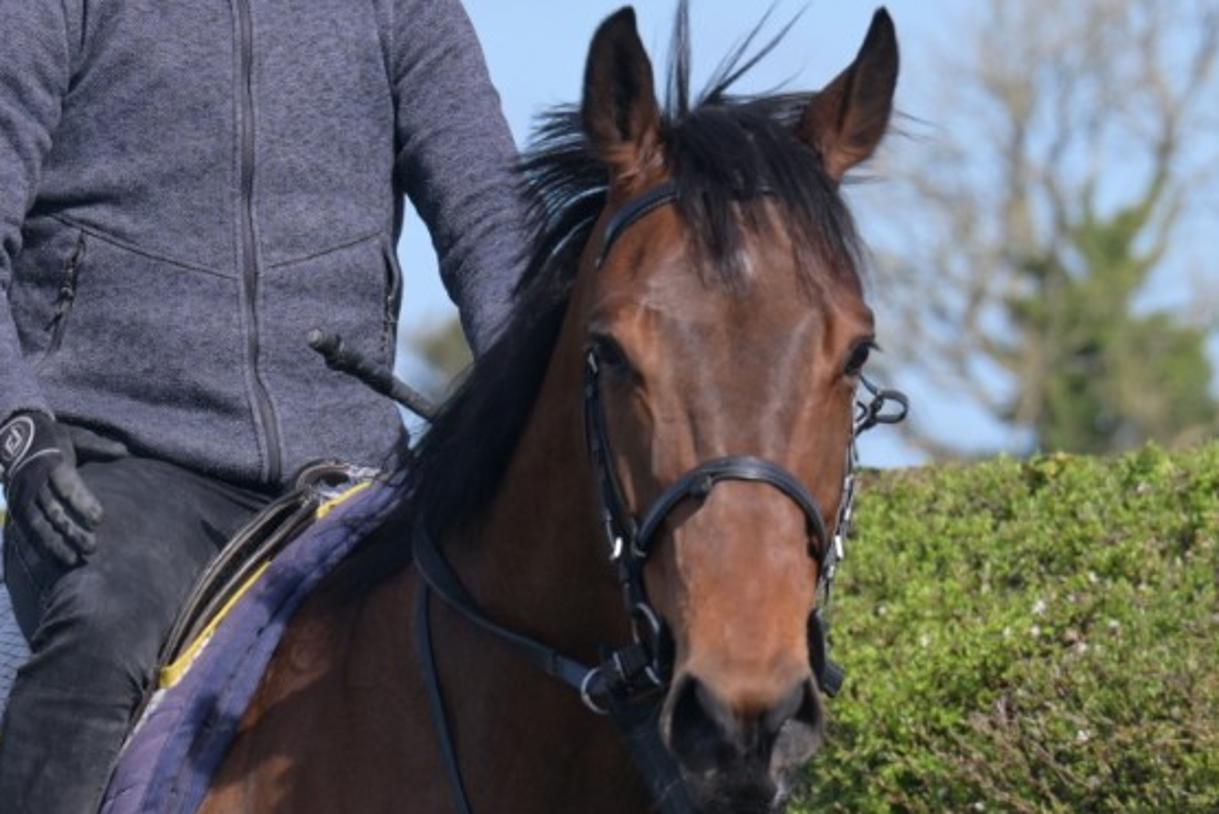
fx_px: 17375
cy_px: 329
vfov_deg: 2.7
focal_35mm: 513
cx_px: 809
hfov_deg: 4.0
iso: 200
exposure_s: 1/500
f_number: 7.6
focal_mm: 165
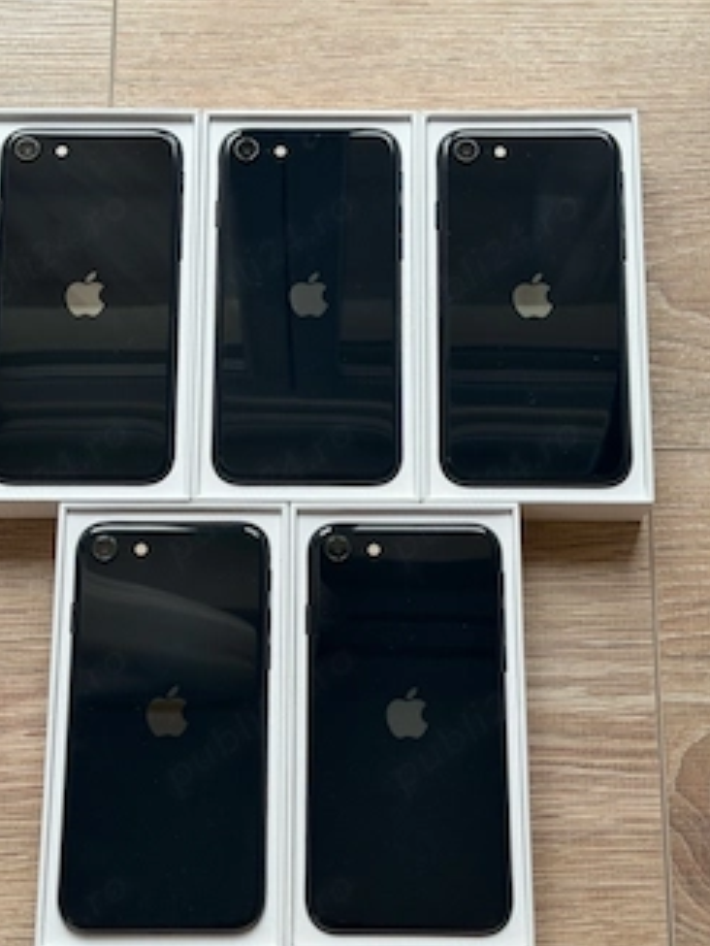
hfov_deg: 24.8
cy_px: 527
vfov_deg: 32.7
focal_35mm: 59
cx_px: 317
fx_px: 1612
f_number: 1.78
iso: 250
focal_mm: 6.76
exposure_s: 1/60
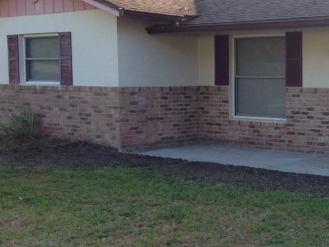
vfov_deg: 22.3
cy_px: 125
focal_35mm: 66
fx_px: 628
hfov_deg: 28.5
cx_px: 277
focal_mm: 4.12
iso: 50
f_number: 2.4
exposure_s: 1/323
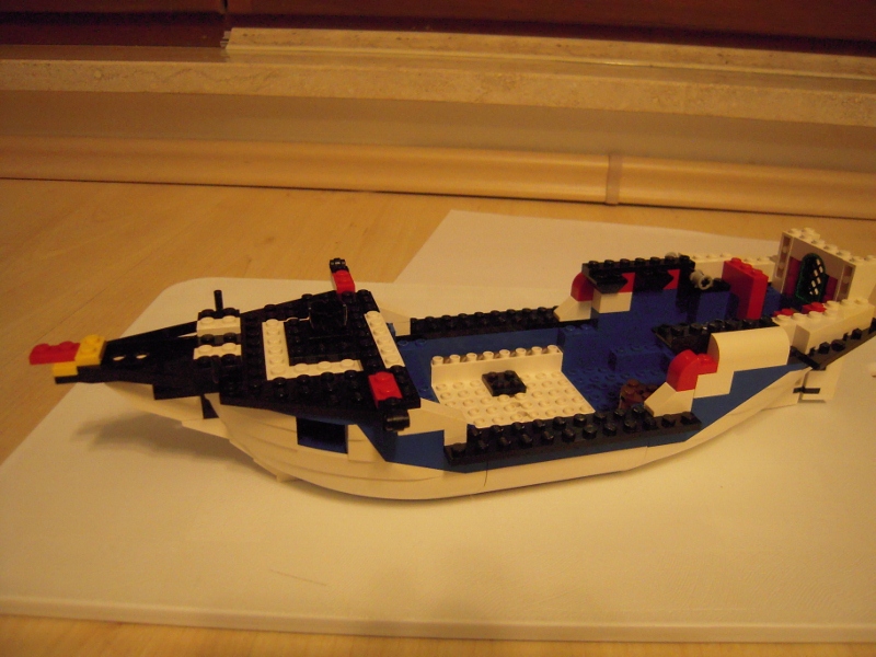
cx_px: 438
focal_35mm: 28
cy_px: 328
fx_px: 709
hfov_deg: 63.4
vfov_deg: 49.7
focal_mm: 5
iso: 800
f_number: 2.7
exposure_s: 1/25
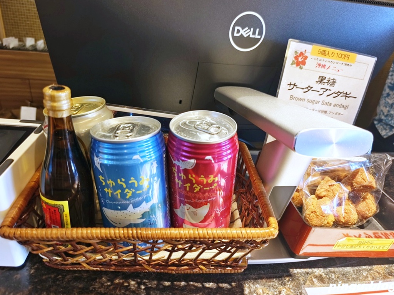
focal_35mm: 23
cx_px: 197
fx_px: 262
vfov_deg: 58.9
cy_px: 148
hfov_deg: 73.9
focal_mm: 5.5
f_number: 1.75
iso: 495
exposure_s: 1/60.2
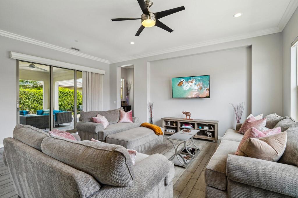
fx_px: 141
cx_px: 149
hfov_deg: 93.3
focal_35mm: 17
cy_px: 99
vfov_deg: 70.4
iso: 320
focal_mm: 17
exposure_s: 1/30
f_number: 8
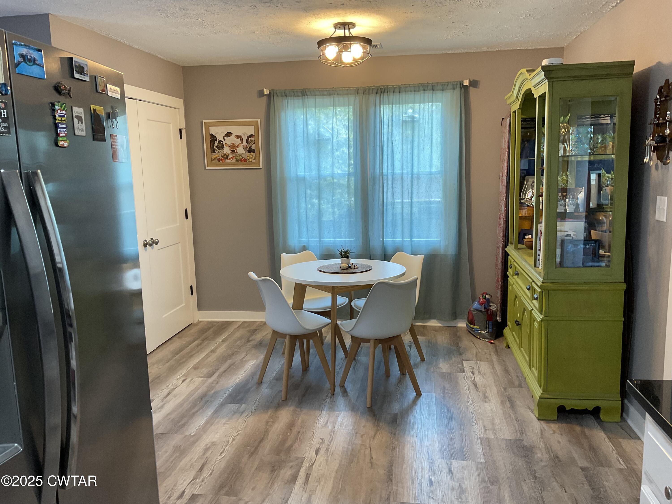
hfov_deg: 61.7
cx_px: 336
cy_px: 252
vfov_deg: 48.2
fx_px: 563
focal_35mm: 29
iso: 50
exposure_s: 1/60
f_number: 1.8
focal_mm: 3
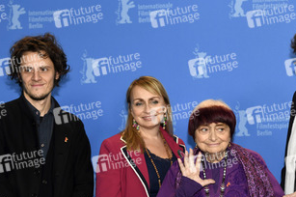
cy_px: 137
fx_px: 846
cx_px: 188
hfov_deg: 19.8
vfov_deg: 13.2
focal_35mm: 103
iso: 800
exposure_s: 1/320
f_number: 3.5
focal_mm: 70
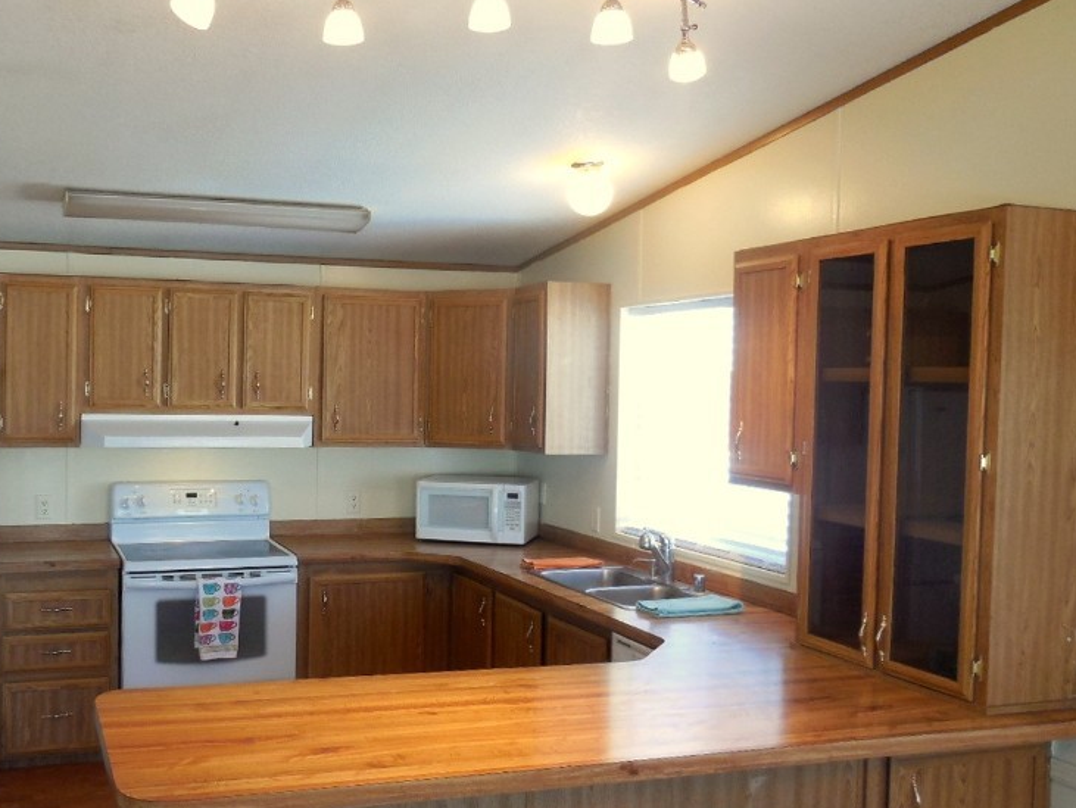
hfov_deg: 51.8
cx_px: 378
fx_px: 1088
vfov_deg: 40.7
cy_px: 424
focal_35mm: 35
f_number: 3.1
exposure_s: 1/30
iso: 125
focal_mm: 4.5
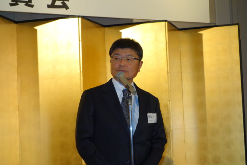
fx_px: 686
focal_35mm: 100
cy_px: 82
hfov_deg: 20.4
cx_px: 124
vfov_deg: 13.7
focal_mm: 37.1
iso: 400
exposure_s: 1/100
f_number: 4.9
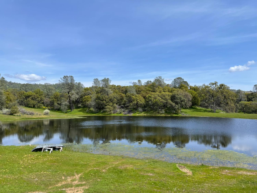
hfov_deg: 69.4
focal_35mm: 25
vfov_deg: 54.9
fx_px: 186
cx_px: 128
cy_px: 96
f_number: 1.6
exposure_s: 1/3788
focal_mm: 5.1
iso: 32
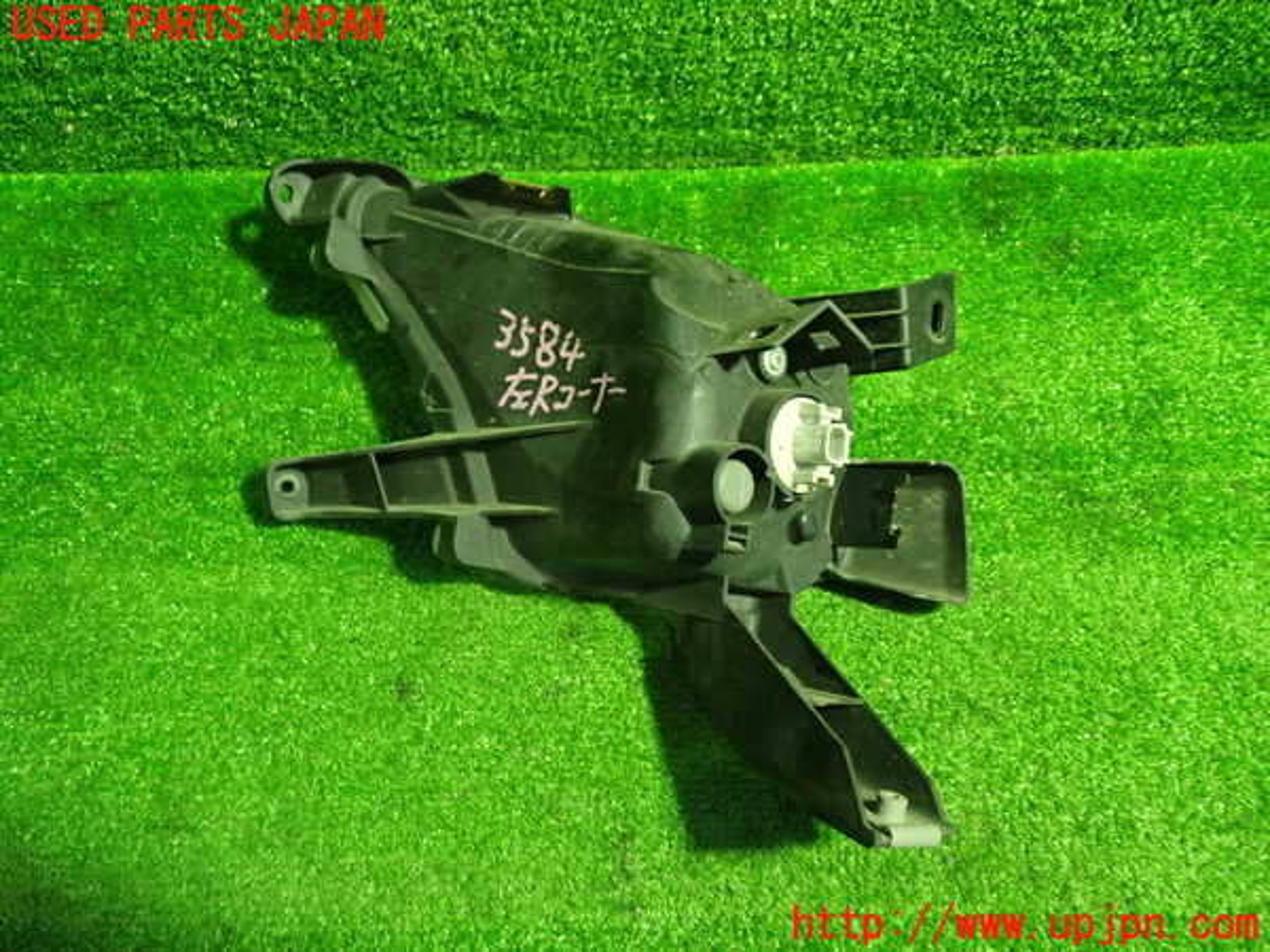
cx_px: 635
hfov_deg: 60.0
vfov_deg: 46.8
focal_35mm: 30
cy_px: 476
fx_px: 1101
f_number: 2.3
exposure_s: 1/30
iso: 500
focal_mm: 5.4
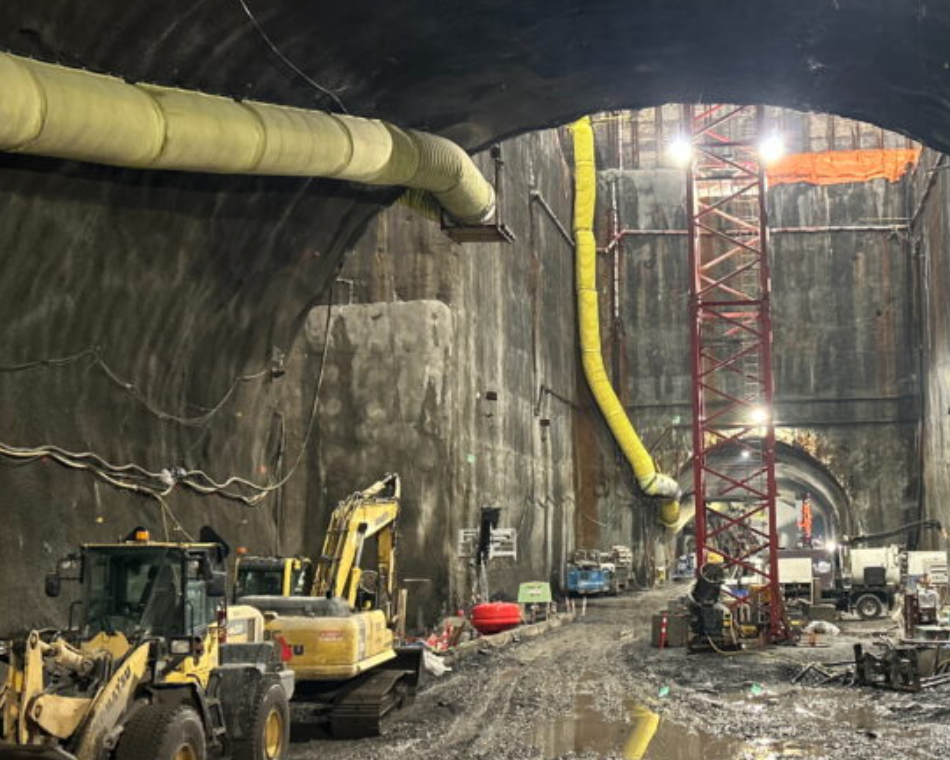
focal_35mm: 48
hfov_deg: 37.8
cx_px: 715
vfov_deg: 31.4
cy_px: 414
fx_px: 1350
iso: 500
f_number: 1.5
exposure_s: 1/30
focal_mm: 5.7
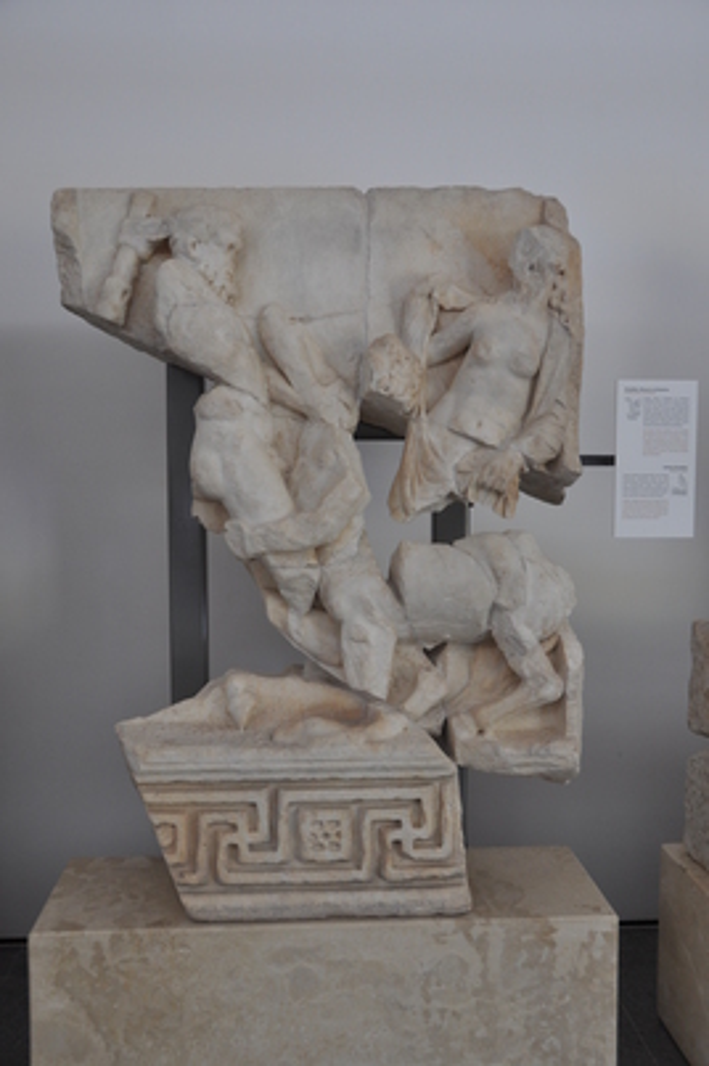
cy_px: 533
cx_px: 354
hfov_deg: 36.8
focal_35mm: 36
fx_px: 1065
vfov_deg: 53.2
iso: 400
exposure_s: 1/80
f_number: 4.5
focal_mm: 24
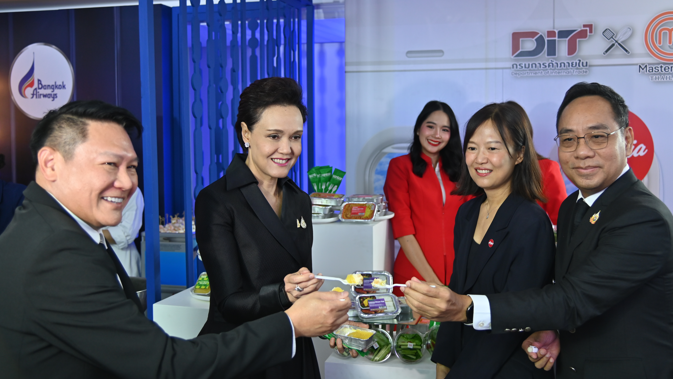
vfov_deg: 31.9
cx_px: 337
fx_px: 660
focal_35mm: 37
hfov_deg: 54.0
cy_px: 160
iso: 900
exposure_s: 1/60
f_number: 4
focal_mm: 35
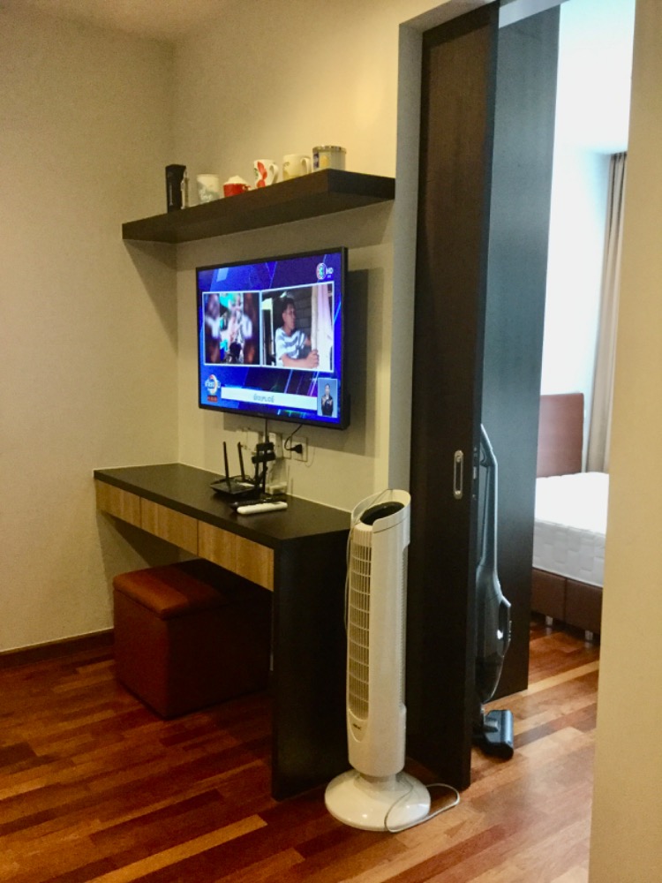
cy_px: 442
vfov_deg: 58.4
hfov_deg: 45.4
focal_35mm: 31
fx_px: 790
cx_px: 331
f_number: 2.4
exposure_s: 1/17
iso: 200
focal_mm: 3.3
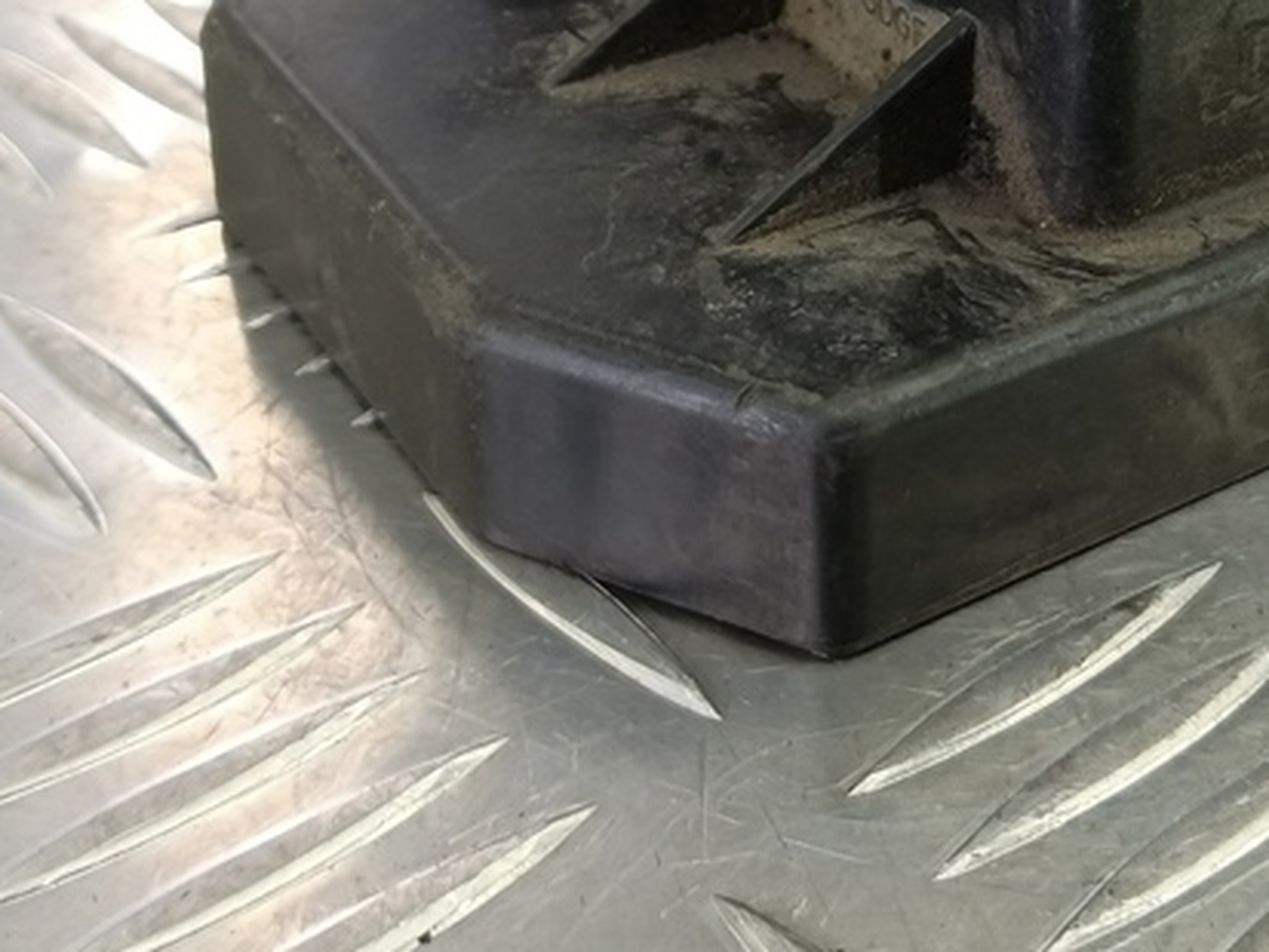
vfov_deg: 24.0
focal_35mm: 57
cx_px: 1029
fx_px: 2090
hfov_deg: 32.8
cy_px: -101
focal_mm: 4.11
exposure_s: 1/50
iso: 193
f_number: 1.6
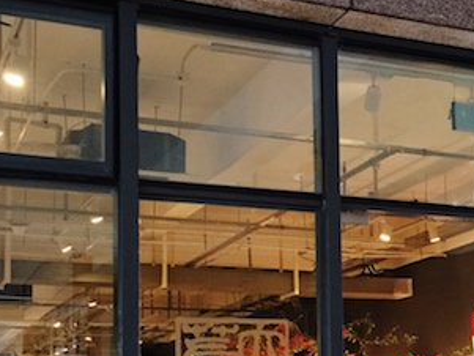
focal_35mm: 77
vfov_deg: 18.7
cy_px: 342
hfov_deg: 24.5
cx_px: 444
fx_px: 1055
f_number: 2.2
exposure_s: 1/10
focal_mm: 4.15
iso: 100
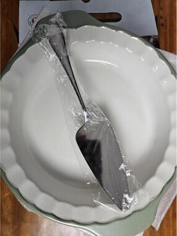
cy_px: 118
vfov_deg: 73.9
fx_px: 156
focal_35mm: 23
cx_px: 88
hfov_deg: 59.0
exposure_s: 1/120
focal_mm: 6.3
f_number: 1.7
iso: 160
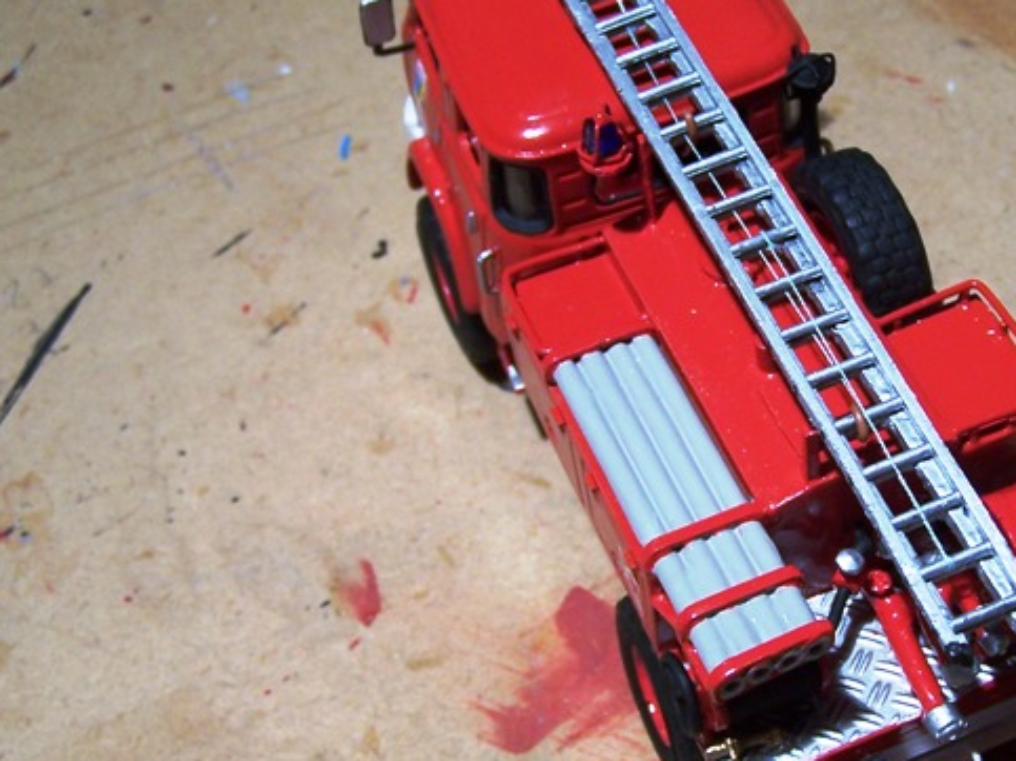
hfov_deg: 30.2
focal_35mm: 63
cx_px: 780
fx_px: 1849
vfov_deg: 23.3
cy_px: 437
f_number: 2.8
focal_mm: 6.3
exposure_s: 1/30
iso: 80
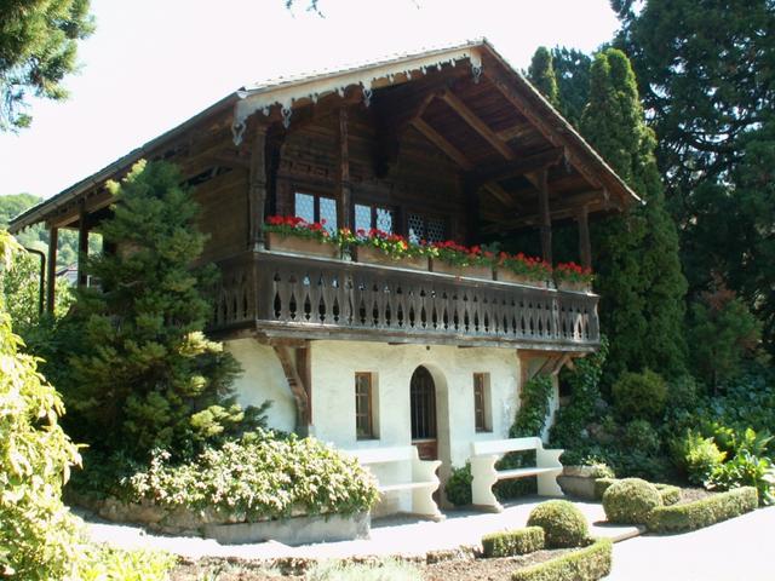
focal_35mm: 35
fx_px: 784
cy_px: 290
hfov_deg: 52.6
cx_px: 388
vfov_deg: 40.7
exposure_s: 1/30
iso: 50
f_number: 5
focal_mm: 5.86
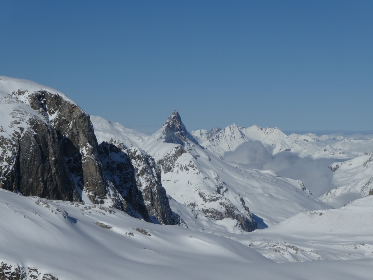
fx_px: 1239
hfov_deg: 17.1
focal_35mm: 115
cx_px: 186
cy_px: 140
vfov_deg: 12.9
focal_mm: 20.6
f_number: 8
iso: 80
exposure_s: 1/1000
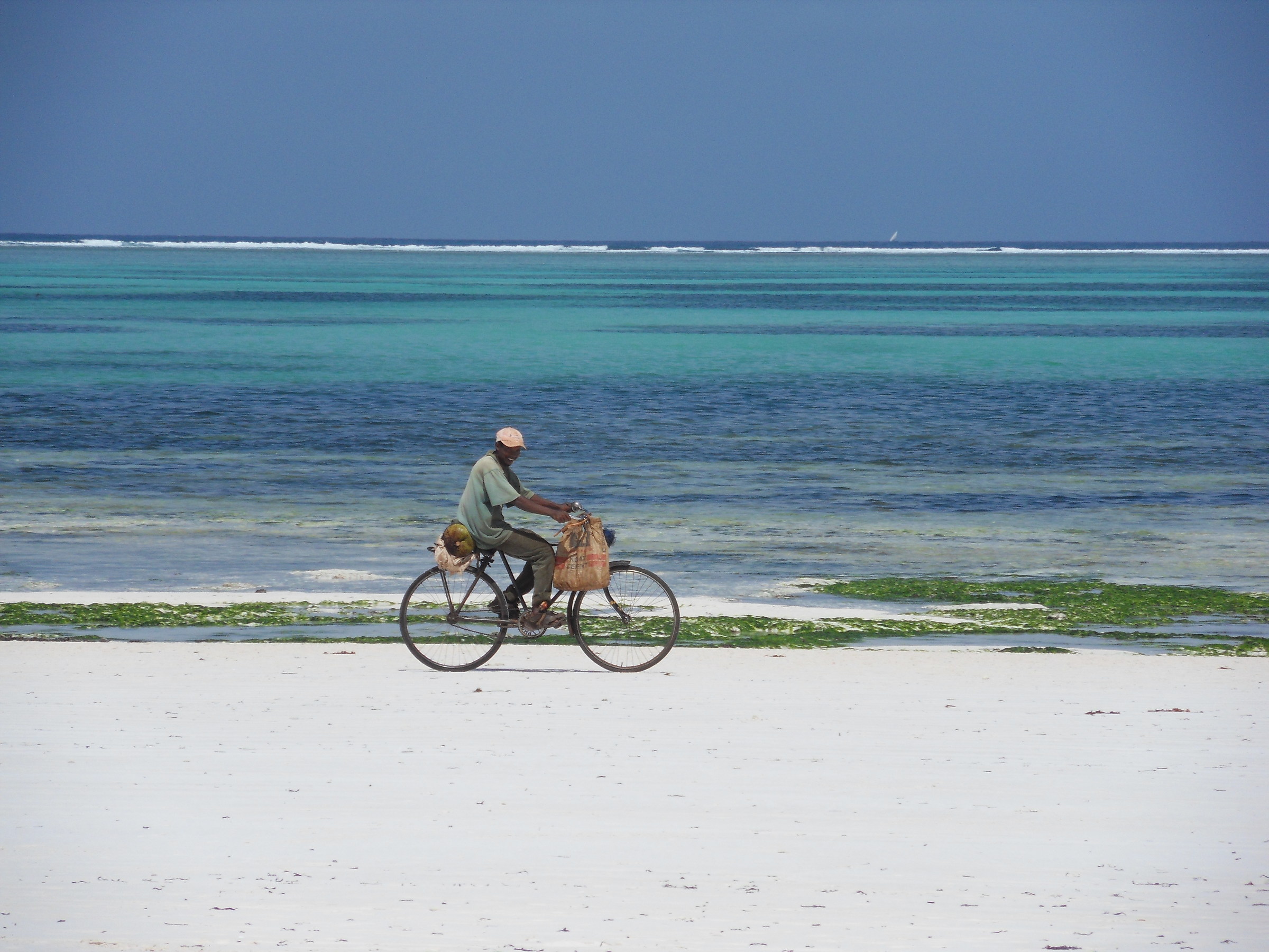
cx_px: 634
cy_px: 476
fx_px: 8798
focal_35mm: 240
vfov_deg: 6.2
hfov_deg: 8.2
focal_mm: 42
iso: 80
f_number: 5.8
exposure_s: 1/750
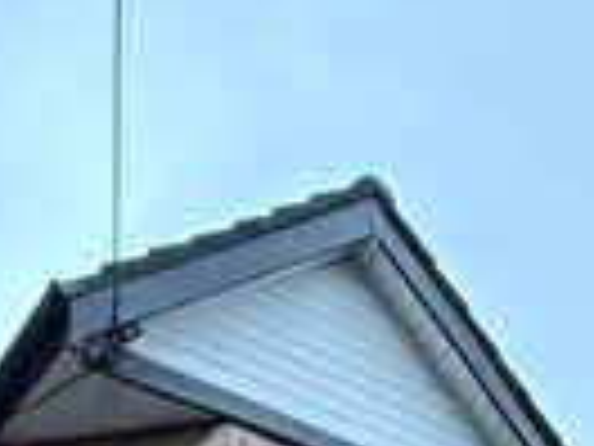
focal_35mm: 74
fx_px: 1270
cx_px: 320
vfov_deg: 13.4
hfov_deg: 26.3
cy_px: 1129
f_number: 2.2
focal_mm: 2.22
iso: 800
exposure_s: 1/60
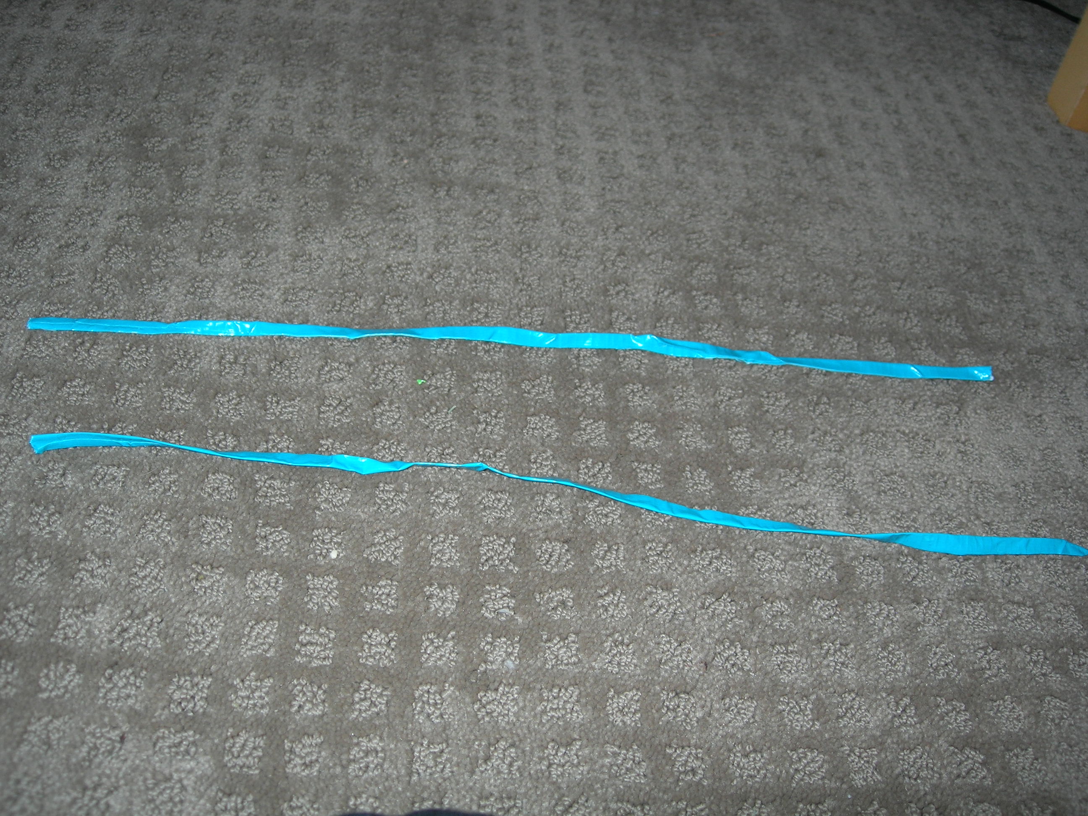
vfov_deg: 37.7
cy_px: 408
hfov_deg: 49.0
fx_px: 1194
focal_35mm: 38
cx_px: 544
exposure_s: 1/60.1
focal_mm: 7.8
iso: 64
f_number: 2.8
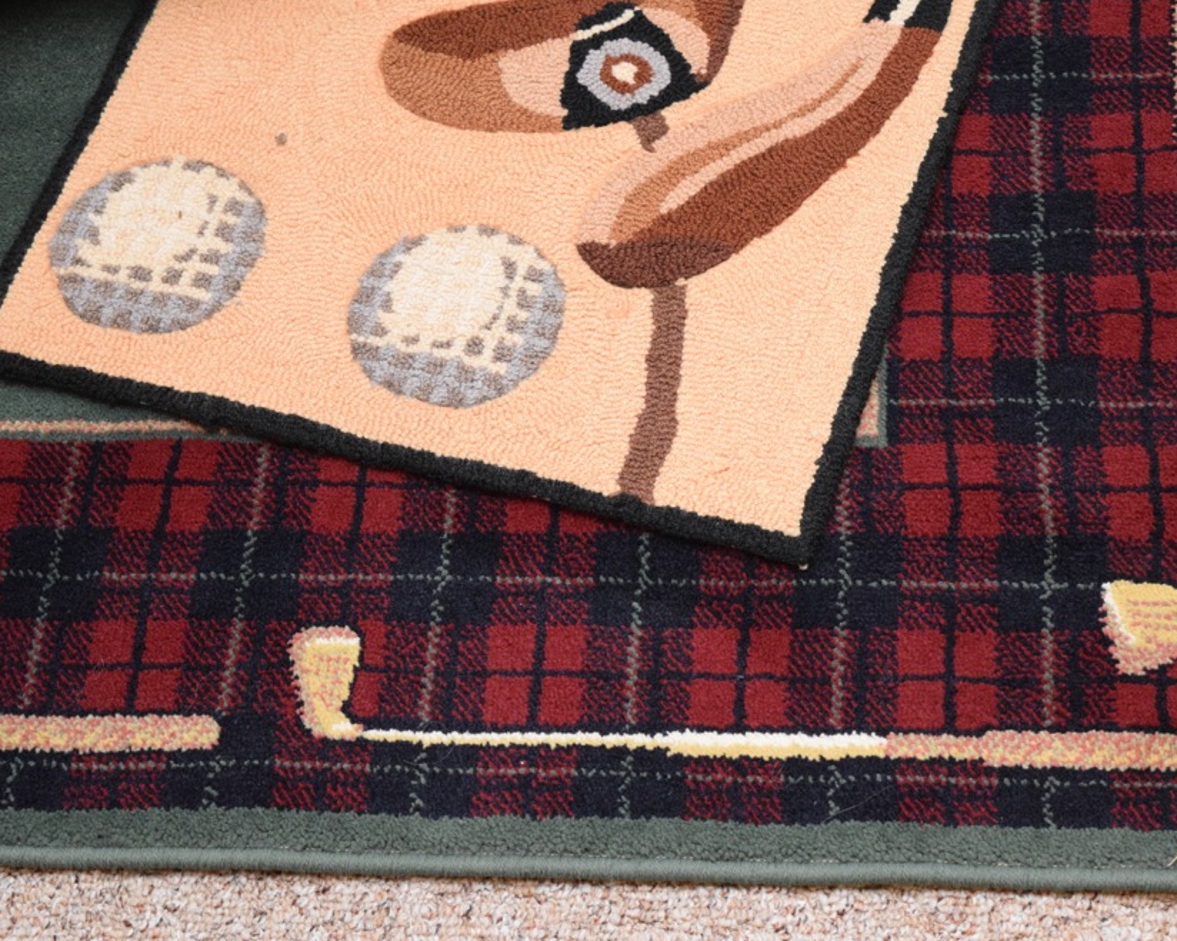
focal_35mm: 82
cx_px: 697
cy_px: 472
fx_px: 2856
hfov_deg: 23.3
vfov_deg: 18.7
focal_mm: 48
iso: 3200
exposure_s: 1/60
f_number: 5.3
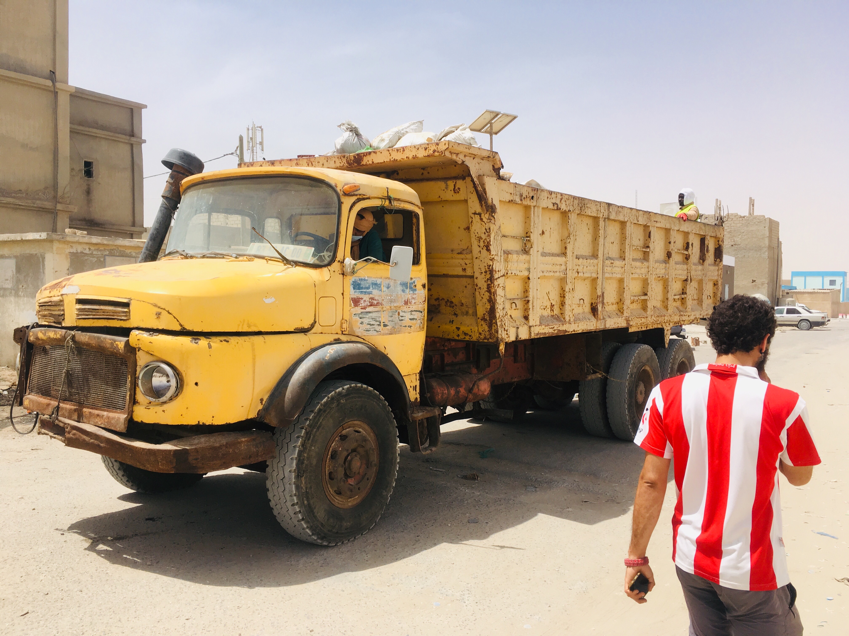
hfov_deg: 61.7
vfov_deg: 48.2
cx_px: 424
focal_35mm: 29
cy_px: 318
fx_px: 711
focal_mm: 4.15
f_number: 2.2
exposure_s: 1/1876
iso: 25
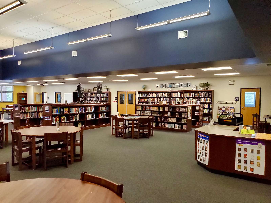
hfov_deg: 67.3
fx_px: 204
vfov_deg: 53.1
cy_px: 102
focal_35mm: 26
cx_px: 136
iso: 640
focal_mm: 4.3
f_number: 2.4
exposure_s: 1/120
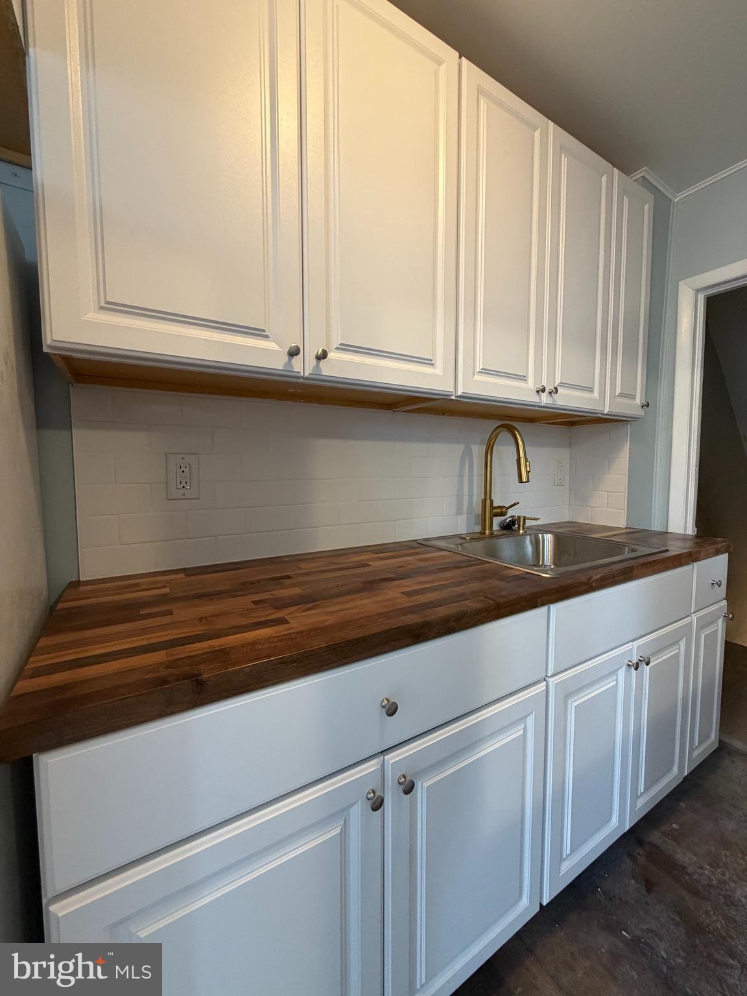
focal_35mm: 14
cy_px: 498
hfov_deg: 85.7
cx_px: 374
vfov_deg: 102.1
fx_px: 403
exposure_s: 1/60
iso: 200
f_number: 2.2
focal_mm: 2.22
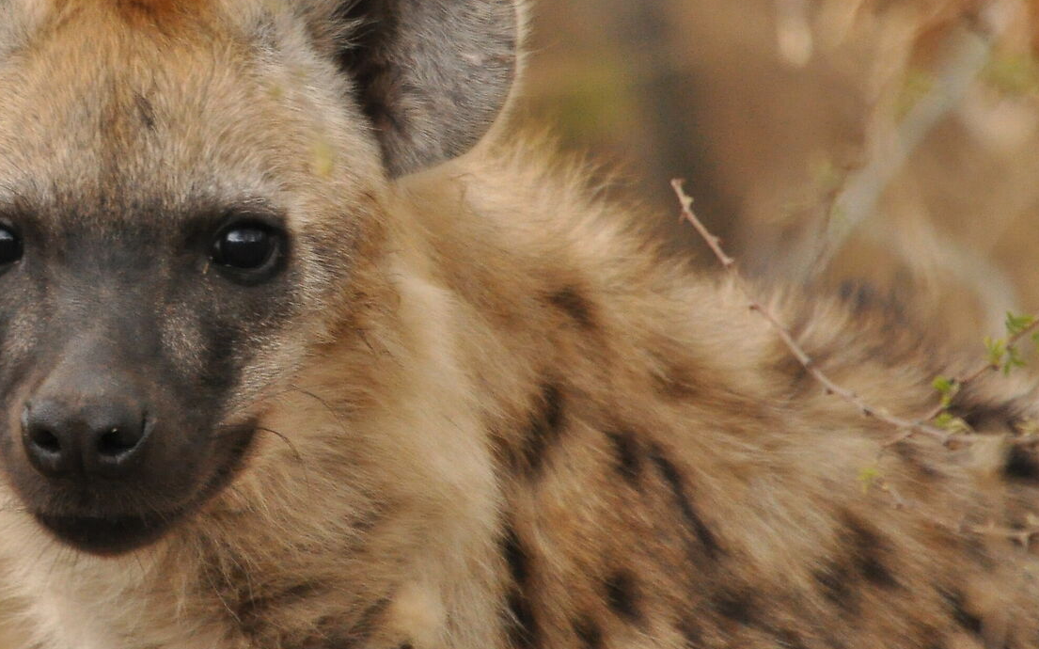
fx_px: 37566
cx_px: 126
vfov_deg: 1.0
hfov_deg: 1.6
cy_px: 201
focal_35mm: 1327
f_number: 5.6
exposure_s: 1/80
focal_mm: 400
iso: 1250
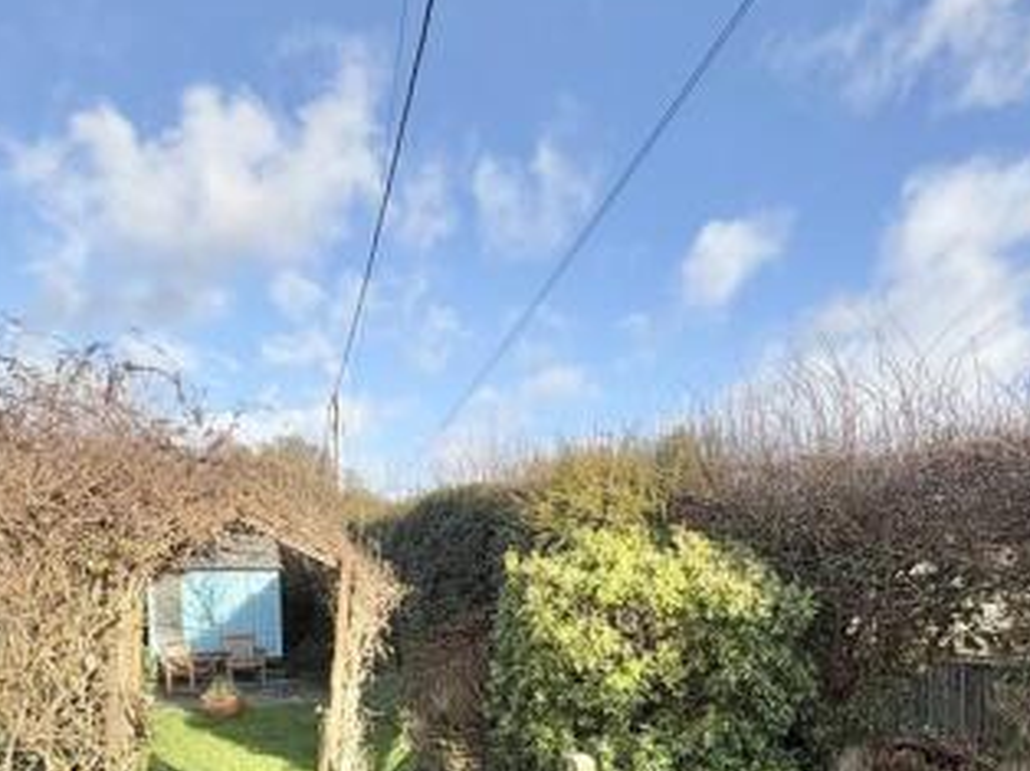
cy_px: 628
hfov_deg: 67.2
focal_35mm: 26
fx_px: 773
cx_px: 563
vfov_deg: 49.6
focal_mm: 2.22
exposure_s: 1/770
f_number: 2.2
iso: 40
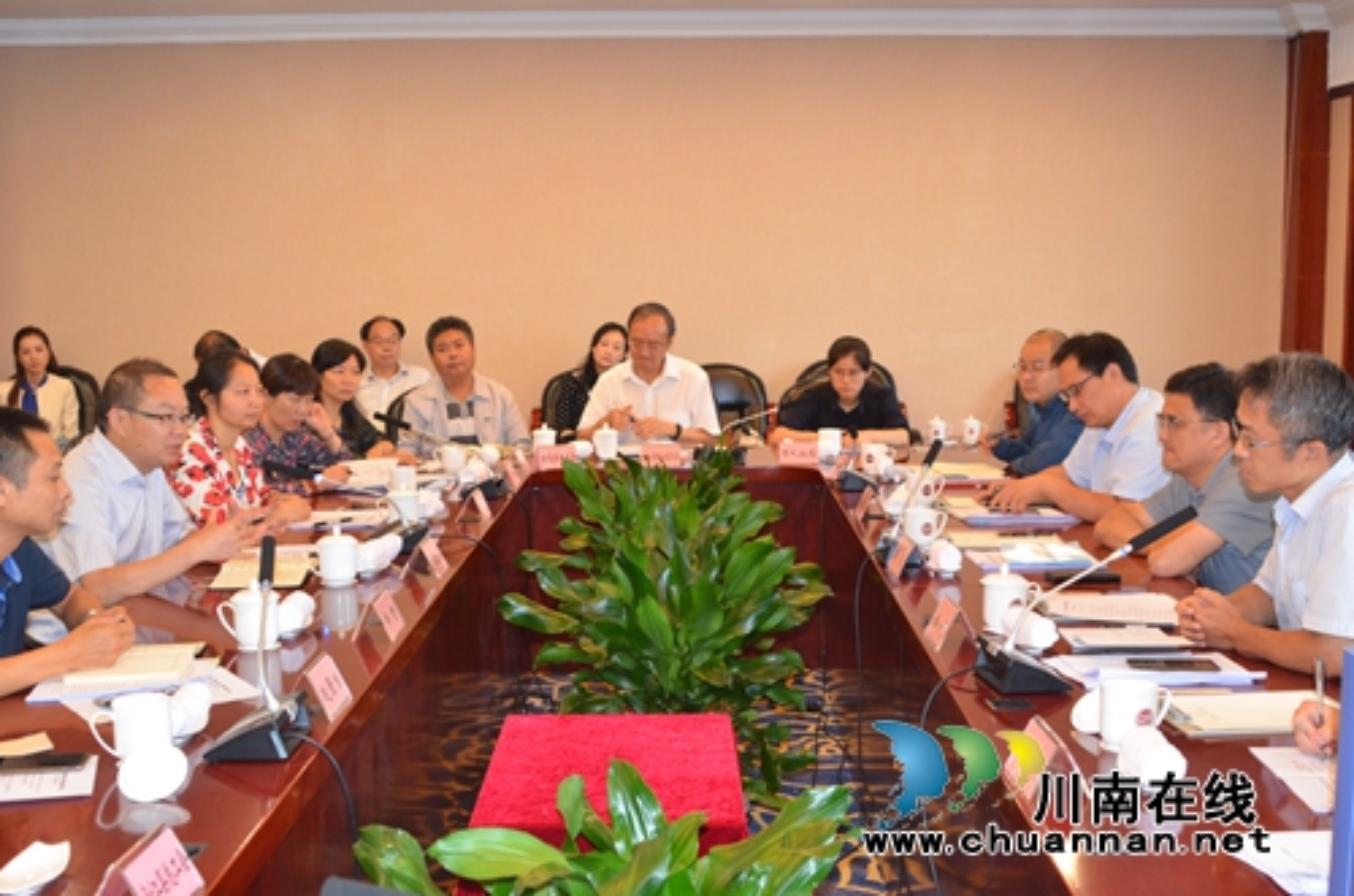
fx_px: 1576
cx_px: 677
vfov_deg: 31.7
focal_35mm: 42
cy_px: 448
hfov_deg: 46.5
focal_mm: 28
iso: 1250
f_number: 5.6
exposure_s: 1/60
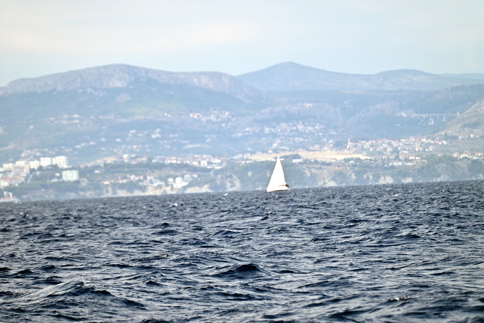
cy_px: 162
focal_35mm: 300
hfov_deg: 6.9
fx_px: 4034
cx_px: 242
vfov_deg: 4.6
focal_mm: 300
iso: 250
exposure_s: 1/1250
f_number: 5.6
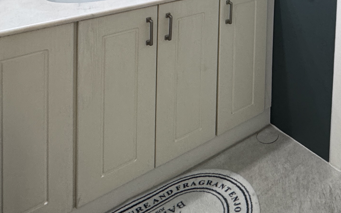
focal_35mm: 42
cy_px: -99
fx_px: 390
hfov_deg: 42.8
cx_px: 313
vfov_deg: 24.4
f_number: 2.2
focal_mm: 2.22
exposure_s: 1/100
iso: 160
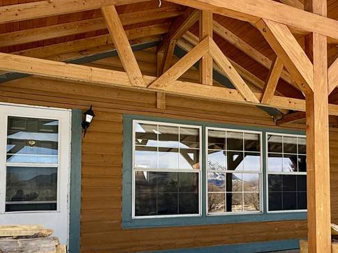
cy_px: 168
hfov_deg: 49.3
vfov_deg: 38.2
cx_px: 223
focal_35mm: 37
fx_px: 361
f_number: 2.2
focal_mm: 2.22
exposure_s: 1/430
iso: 50
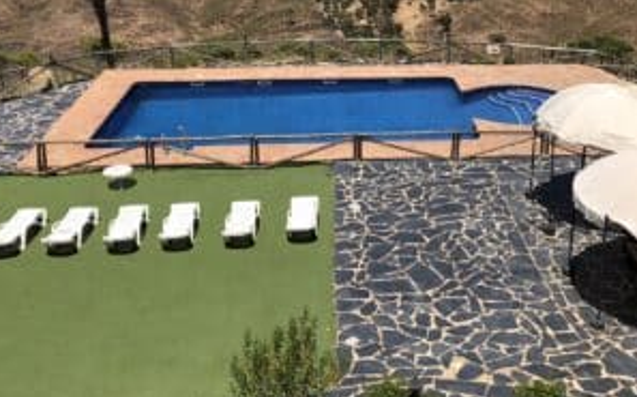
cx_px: 412
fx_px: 833
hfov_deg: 41.5
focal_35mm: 48
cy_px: 73
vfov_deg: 26.3
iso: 20
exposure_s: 1/2525
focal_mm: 4
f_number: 1.8
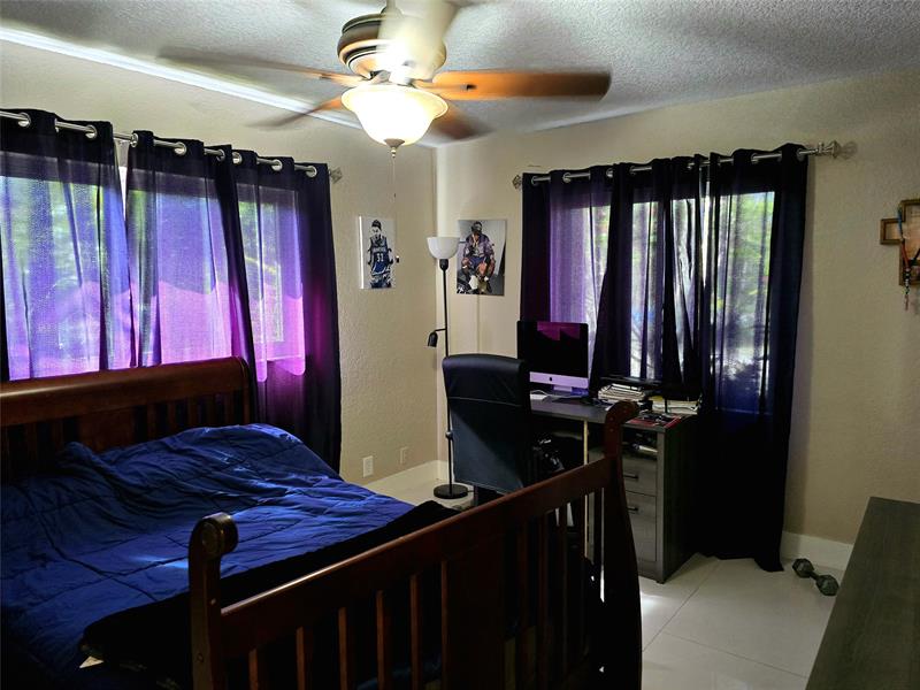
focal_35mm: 23
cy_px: 345
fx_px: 611
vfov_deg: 58.9
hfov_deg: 73.9
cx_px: 460
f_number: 1.7
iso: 1250
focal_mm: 6.3
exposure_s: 1/60.2
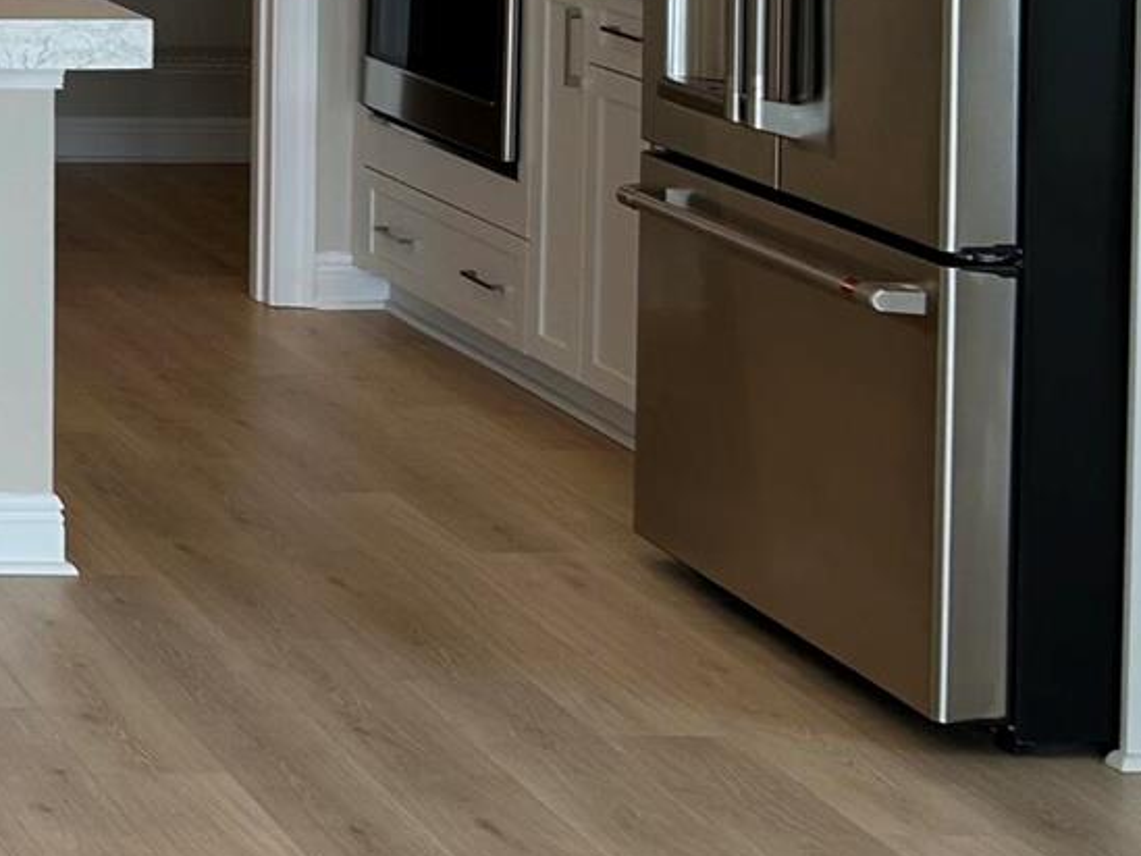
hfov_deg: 17.2
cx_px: -806
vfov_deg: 14.5
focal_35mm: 97
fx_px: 3198
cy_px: -330
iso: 40
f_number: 1.5
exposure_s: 1/173
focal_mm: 5.7
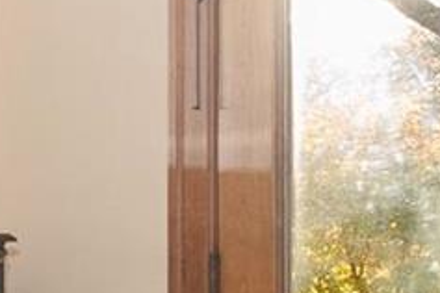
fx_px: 1320
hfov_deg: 16.0
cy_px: 371
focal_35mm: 108
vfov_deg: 12.3
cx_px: -355
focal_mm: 8
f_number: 8
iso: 400
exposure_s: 1/2
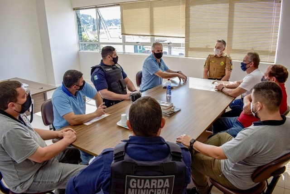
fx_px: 218
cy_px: 97
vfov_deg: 48.0
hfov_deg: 67.4
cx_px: 145
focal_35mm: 27
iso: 320
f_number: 5.6
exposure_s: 1/125
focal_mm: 18
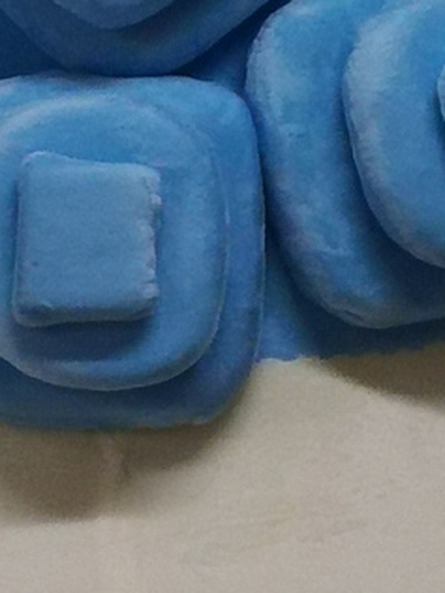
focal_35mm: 438
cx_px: 131
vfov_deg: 4.5
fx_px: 7508
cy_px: 382
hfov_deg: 3.4
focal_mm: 7.48
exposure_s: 1/33.3
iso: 400
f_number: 2.4
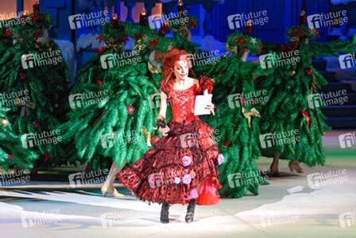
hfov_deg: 11.0
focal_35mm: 188
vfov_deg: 7.3
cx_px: 178
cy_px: 119
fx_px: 1857
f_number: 3.2
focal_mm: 125
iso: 800
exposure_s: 1/125
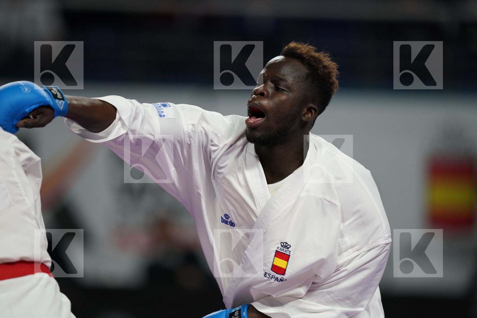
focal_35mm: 400
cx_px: 238
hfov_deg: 5.2
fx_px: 5300
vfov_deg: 3.4
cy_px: 159
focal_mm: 400
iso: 1600
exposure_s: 1/1000
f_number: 2.8
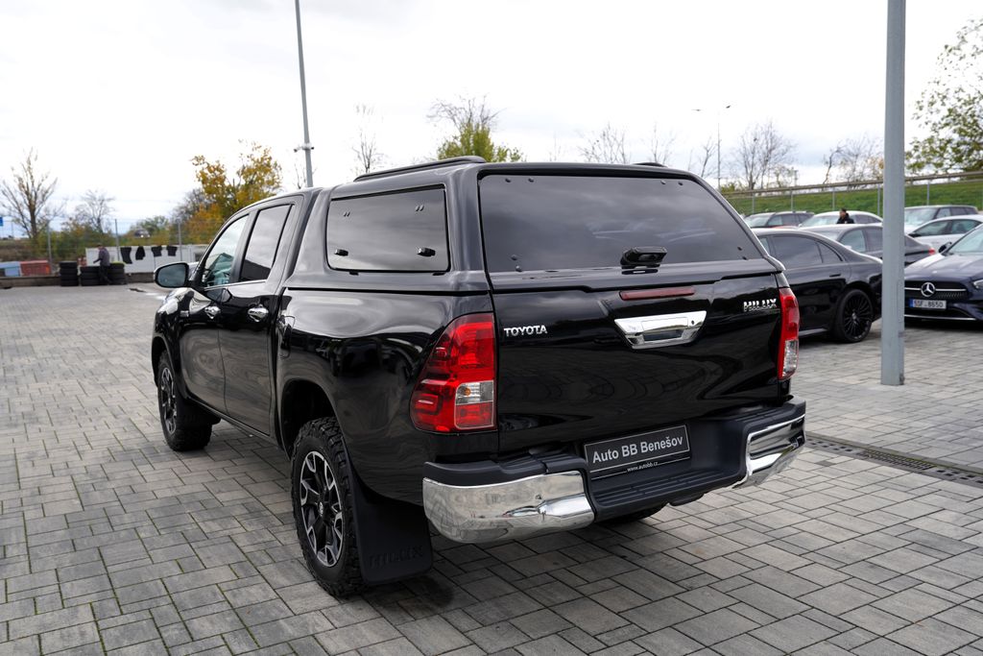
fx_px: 819
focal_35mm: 30
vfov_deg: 43.6
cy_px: 328
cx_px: 492
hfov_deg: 61.9
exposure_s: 1/125
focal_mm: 30
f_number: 5.6
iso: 100
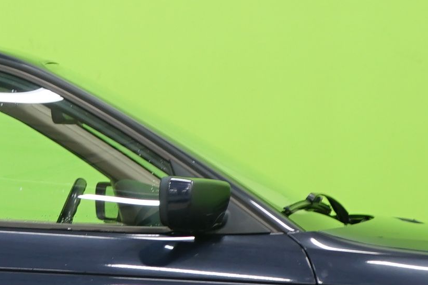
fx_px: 2627
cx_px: -68
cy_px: 141
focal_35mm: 221
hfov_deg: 9.2
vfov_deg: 6.2
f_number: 4.5
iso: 400
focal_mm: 46
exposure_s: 1/6
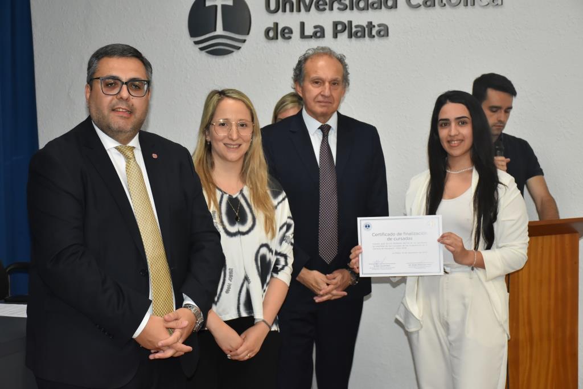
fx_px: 1215
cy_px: 194
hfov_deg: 27.0
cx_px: 292
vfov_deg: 18.2
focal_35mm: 75
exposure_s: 1/100
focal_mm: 50
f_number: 5.6
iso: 1600
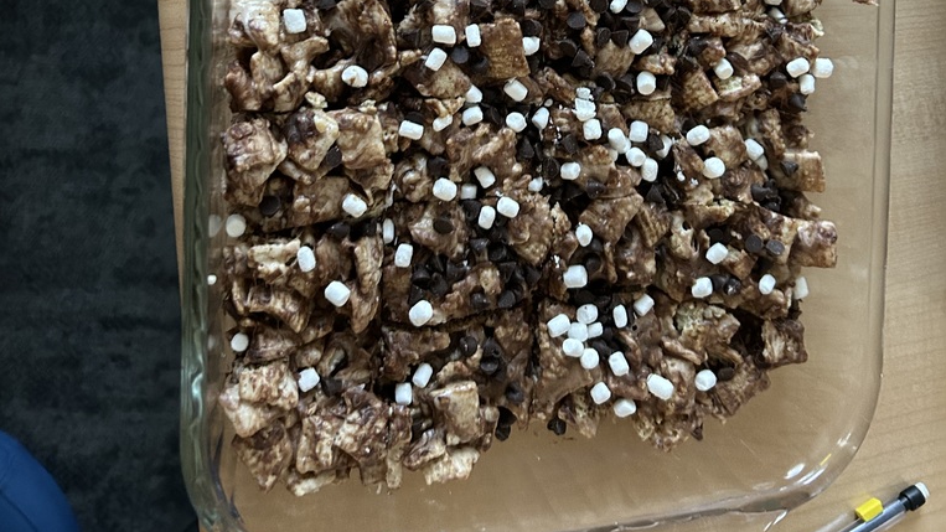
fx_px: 953
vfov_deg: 28.7
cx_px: 474
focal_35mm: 38
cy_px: -31
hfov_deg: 52.8
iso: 640
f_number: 1.5
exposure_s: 1/34
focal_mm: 5.7
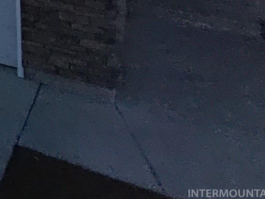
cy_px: -225
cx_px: -333
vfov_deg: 15.1
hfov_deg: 16.1
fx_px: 567
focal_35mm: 74
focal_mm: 16
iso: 105
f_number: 2.55
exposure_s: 1/6200
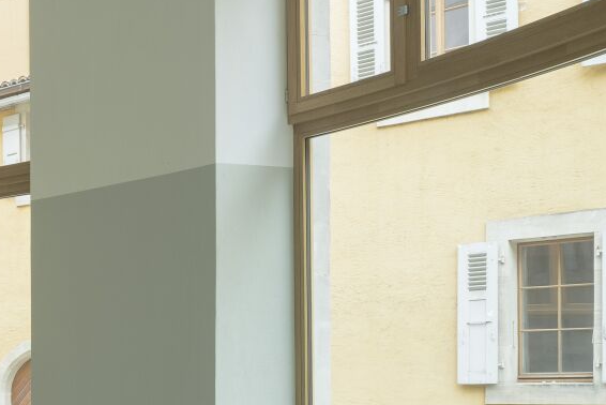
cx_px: -248
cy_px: 216
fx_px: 1128
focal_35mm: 67
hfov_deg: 24.7
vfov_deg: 20.3
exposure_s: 1
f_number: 13
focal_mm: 24
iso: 100
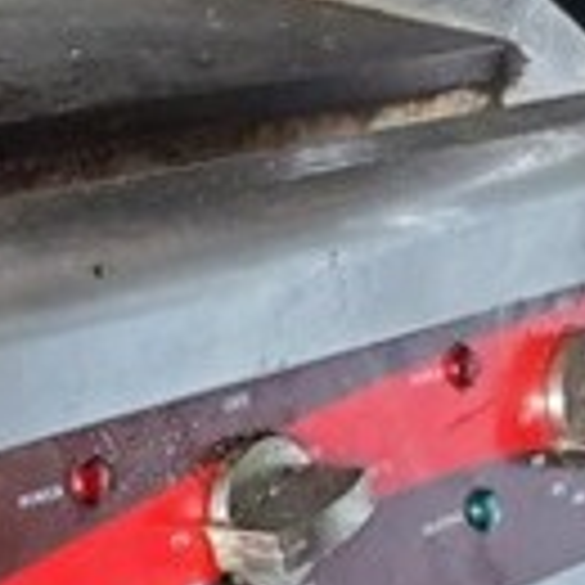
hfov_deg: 14.2
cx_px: -477
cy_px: 158
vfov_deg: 16.1
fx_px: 2065
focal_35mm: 108
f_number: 1.5
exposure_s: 1/50
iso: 640
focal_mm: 4.3
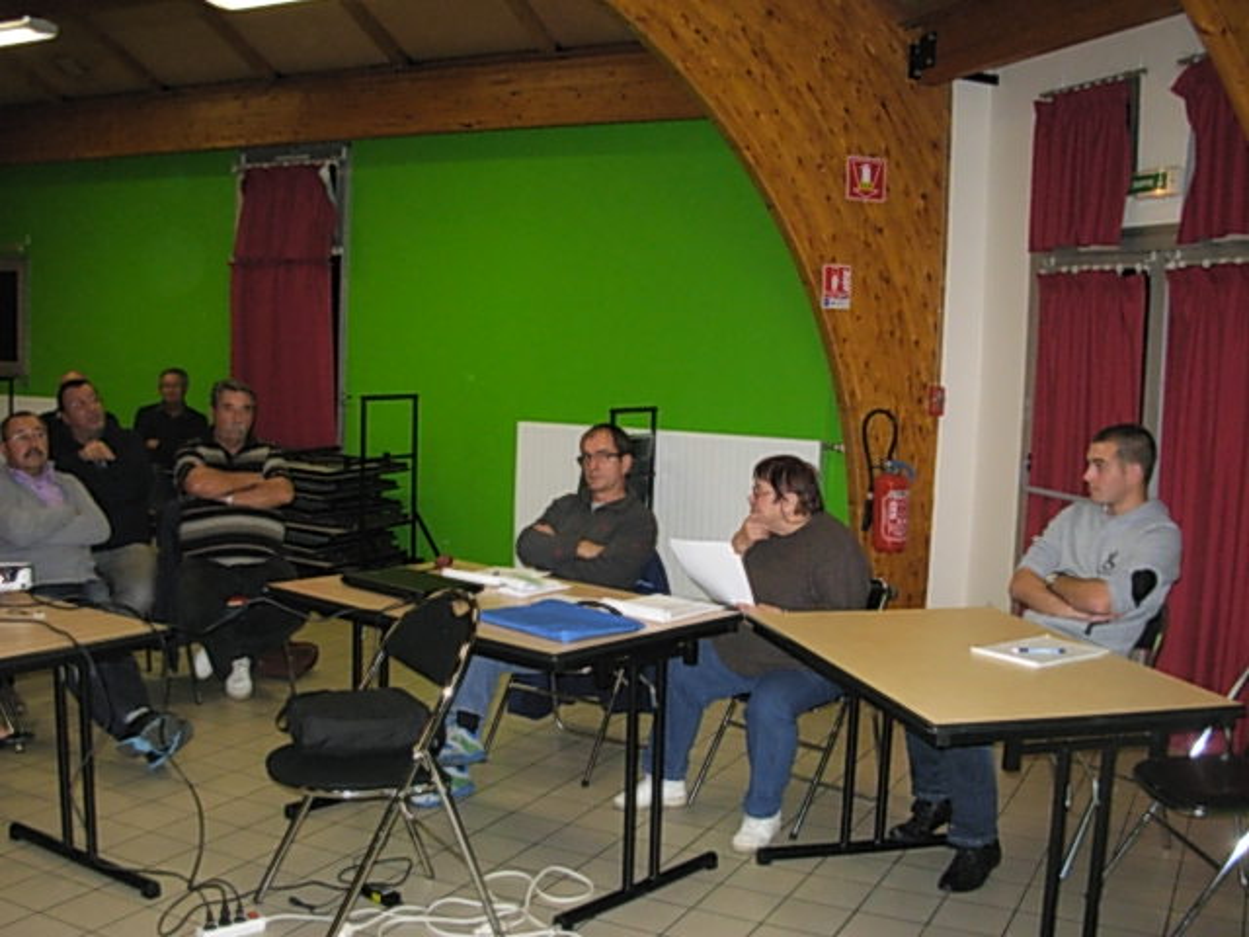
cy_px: 468
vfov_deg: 37.7
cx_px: 624
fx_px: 1371
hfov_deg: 49.0
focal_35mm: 38
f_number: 2.9
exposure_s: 1/114
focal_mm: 6.3
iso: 400
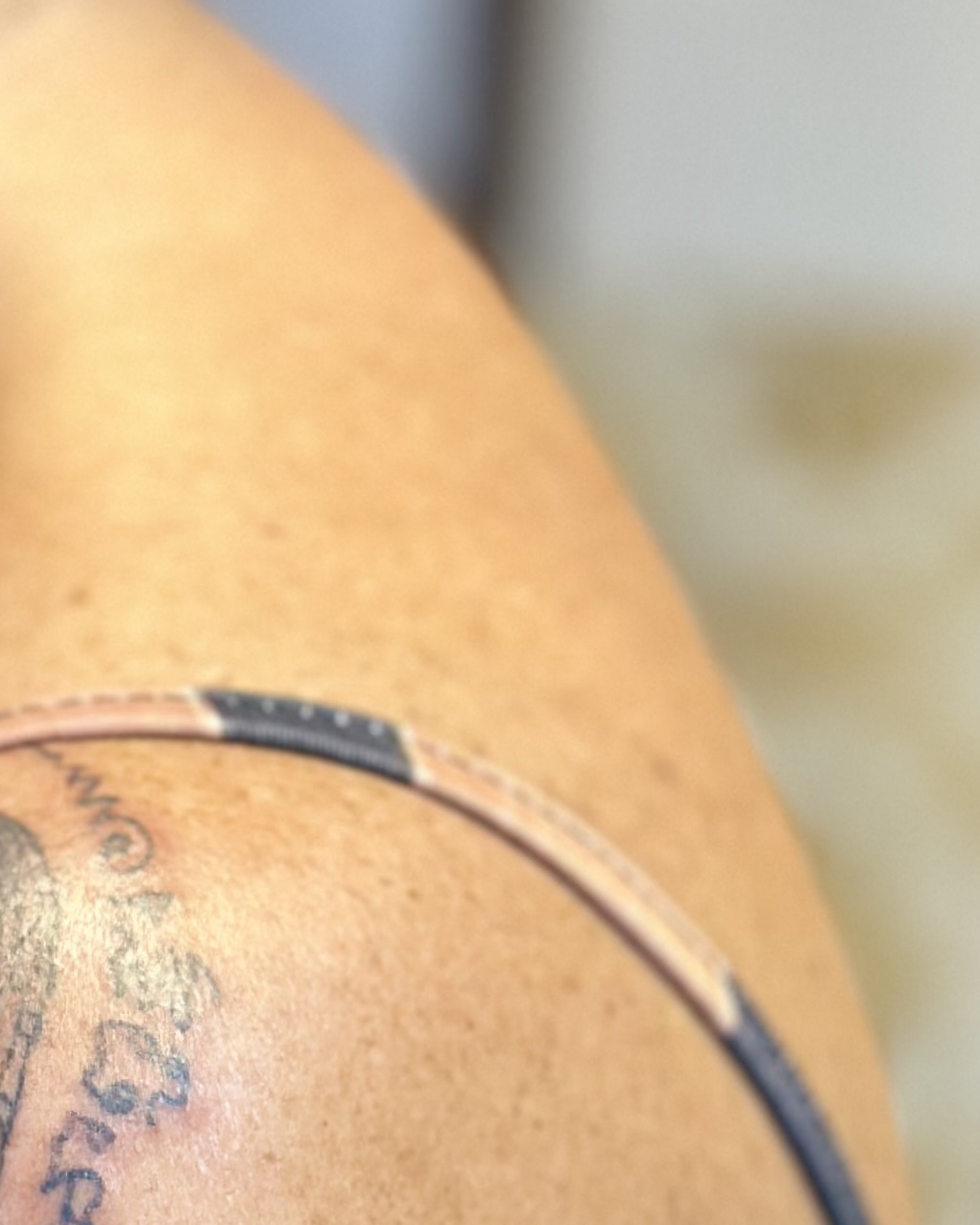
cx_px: 259
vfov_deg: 12.6
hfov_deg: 10.4
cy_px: 1594
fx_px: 5365
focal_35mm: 148
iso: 500
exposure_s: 1/40
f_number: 1.78
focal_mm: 6.86
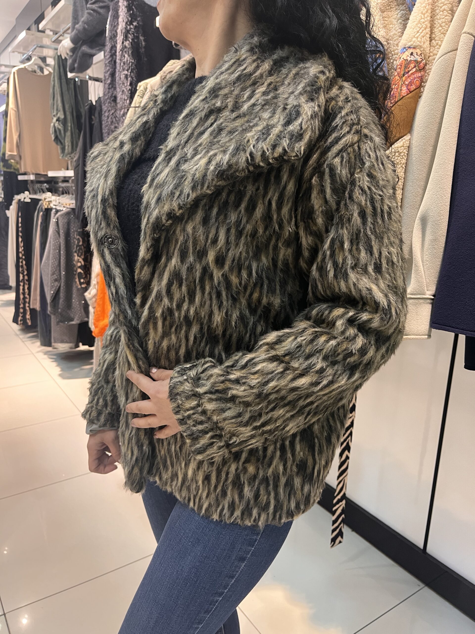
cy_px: 317
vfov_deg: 67.3
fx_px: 476
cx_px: 238
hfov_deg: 53.1
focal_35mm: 26
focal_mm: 5.1
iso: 200
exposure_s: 1/50
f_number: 1.6
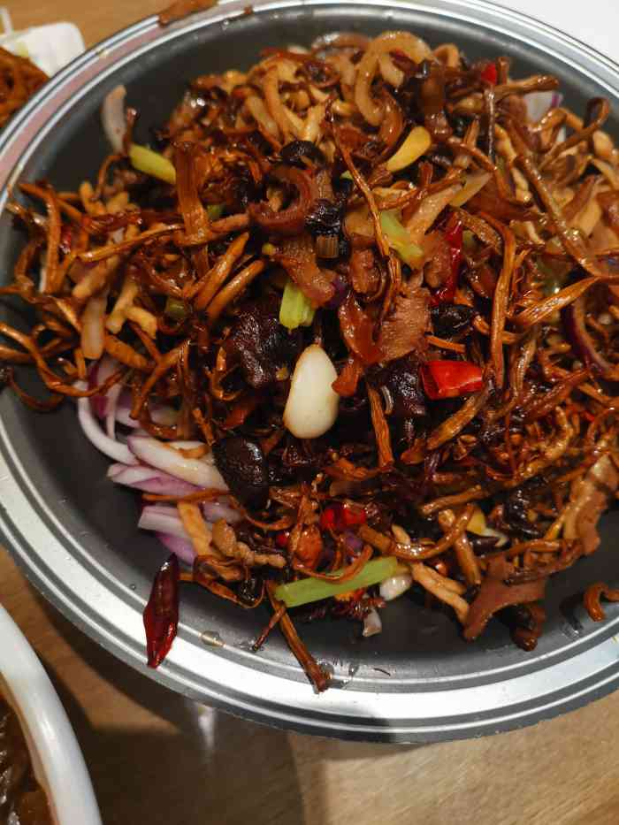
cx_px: 310
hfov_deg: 51.4
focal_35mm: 27
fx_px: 644
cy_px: 412
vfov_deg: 65.3
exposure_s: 1/100
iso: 125
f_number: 1.8
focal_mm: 5.58
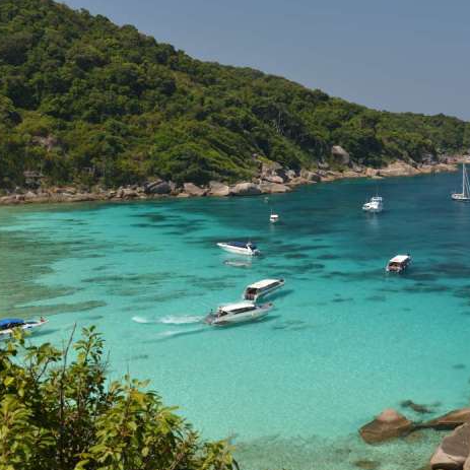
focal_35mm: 47
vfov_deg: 36.0
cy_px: 253
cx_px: 317
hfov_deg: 35.7
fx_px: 722
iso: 100
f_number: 5.6
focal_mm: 32
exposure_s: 1/200
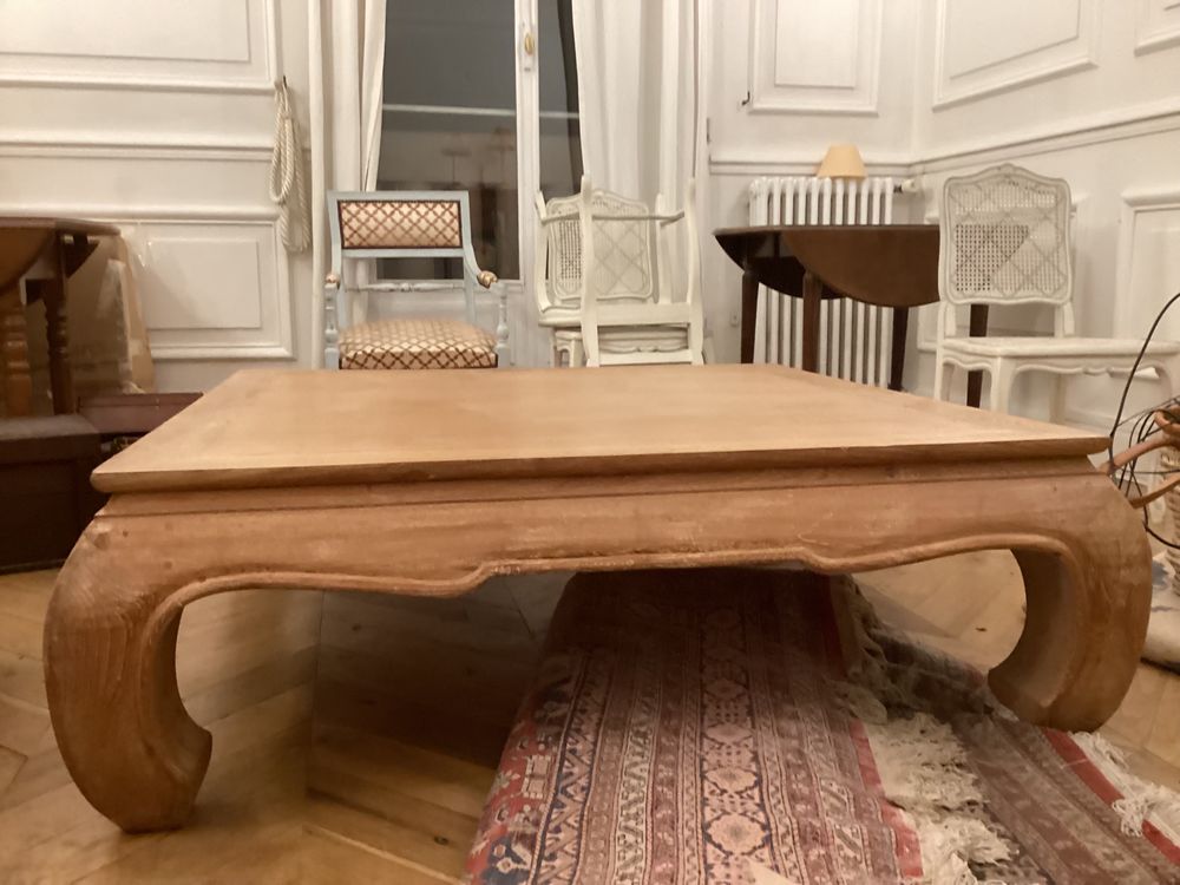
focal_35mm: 31
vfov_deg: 45.4
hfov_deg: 58.4
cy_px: 442
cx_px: 590
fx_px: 1057
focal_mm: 3.3
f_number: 2.4
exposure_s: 1/25
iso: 800
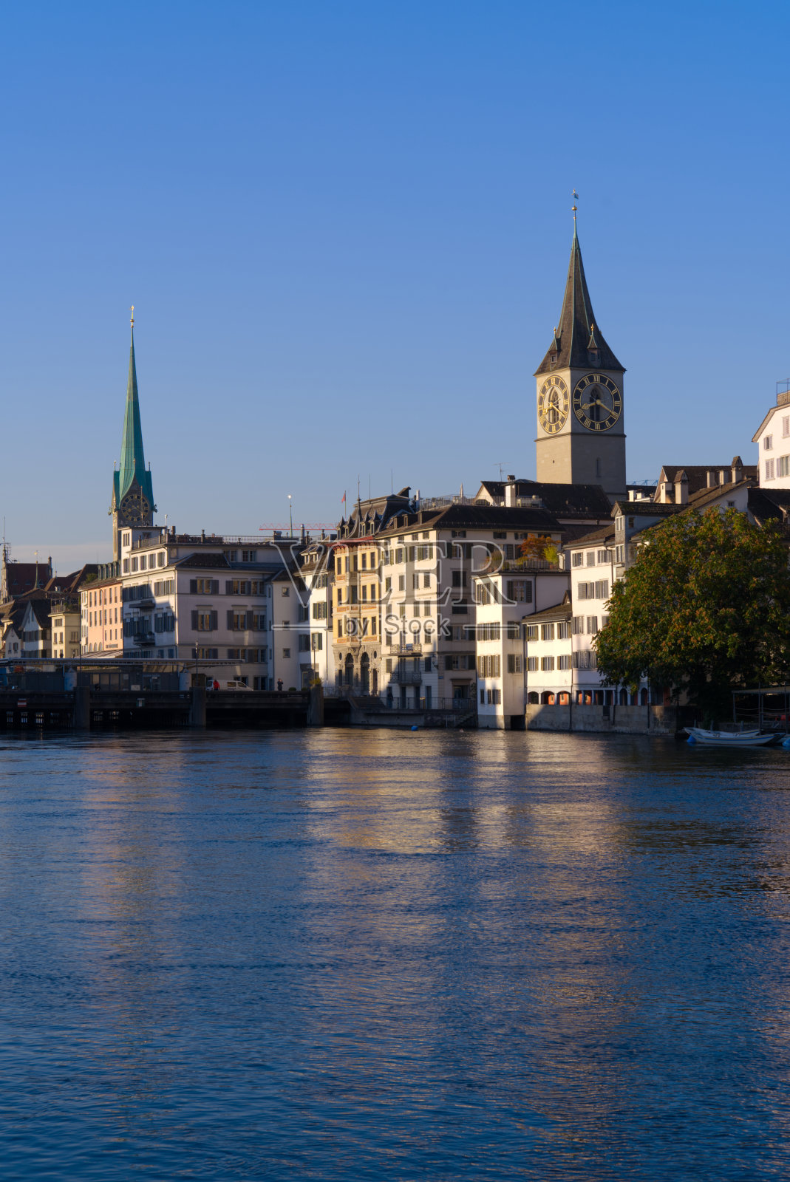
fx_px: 2136
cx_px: 395
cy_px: 591
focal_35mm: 65
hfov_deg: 21.0
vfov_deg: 30.9
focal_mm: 65
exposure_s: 1/160
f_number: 8
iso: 100
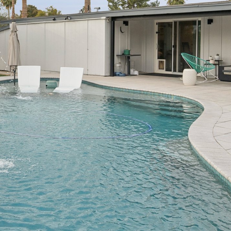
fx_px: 379
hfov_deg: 31.1
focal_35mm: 50
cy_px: 48
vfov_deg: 33.0
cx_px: -6
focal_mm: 20.5
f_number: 8
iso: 320
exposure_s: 1/400
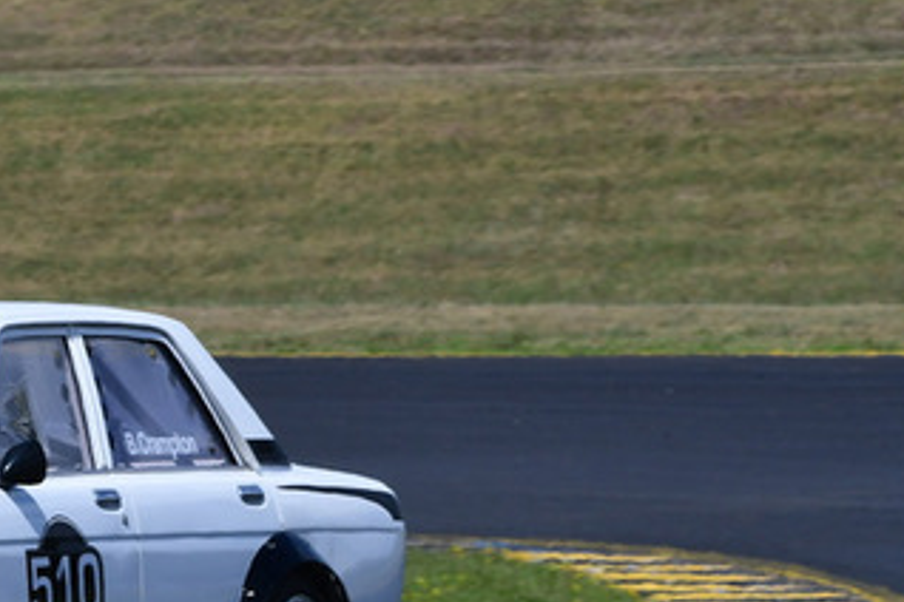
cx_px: -168
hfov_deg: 2.7
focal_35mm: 755
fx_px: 18957
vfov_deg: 1.8
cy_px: 389
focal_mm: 200
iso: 250
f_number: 11
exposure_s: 1/640
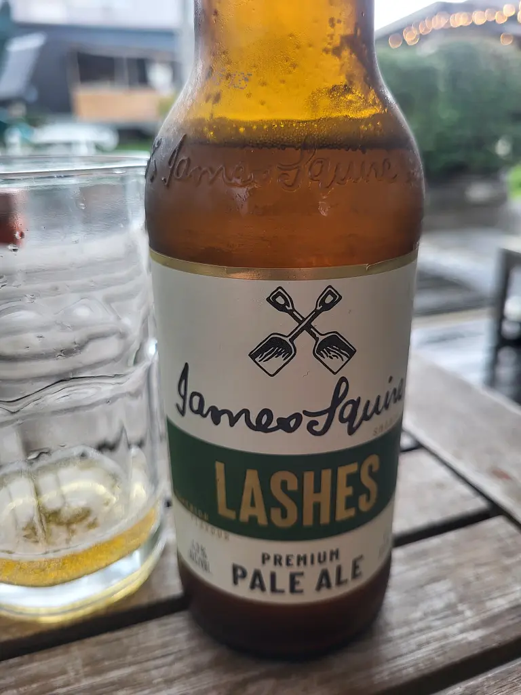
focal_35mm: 26
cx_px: 260
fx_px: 522
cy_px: 348
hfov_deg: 53.1
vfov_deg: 67.3
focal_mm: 5.4
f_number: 1.8
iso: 80
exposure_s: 1/100
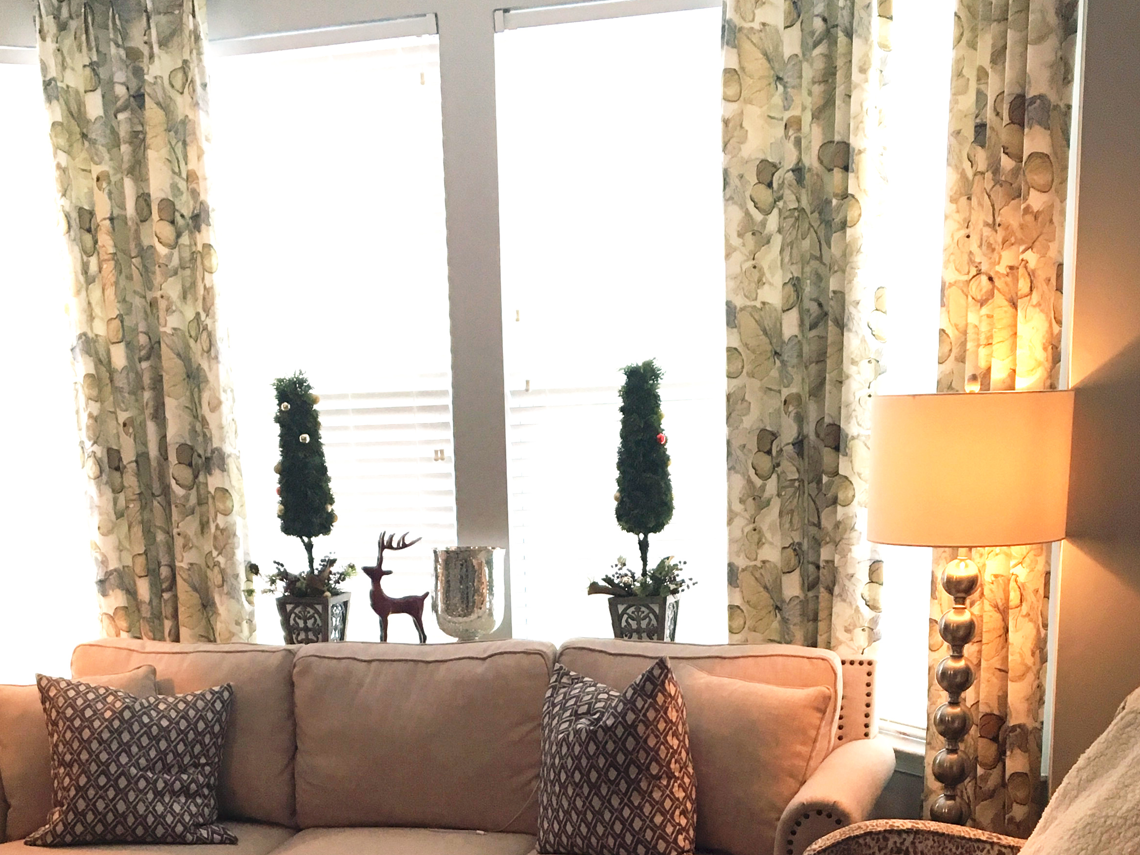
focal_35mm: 50
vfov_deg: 27.6
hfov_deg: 38.2
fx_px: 1647
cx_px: 517
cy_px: 838
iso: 80
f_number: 2.2
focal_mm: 4.15
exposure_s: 1/30
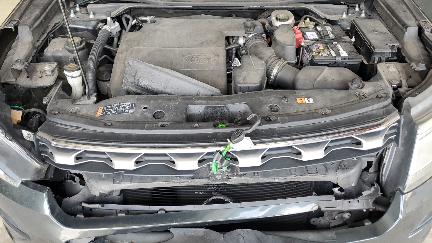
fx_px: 332
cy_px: 82
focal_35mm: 29
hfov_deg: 66.1
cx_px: 214
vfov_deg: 39.7
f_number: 1.5
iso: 84
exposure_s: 1/120
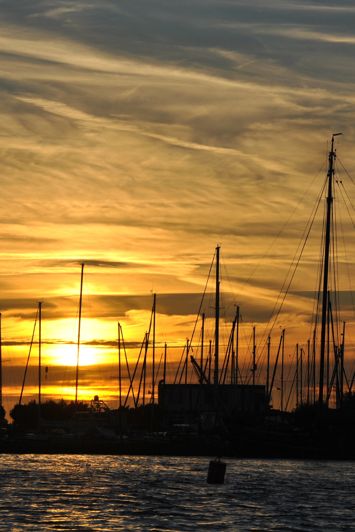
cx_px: 69
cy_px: 265
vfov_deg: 10.1
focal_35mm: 203
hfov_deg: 6.8
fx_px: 3002
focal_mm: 90
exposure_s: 1/1000
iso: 100
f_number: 8
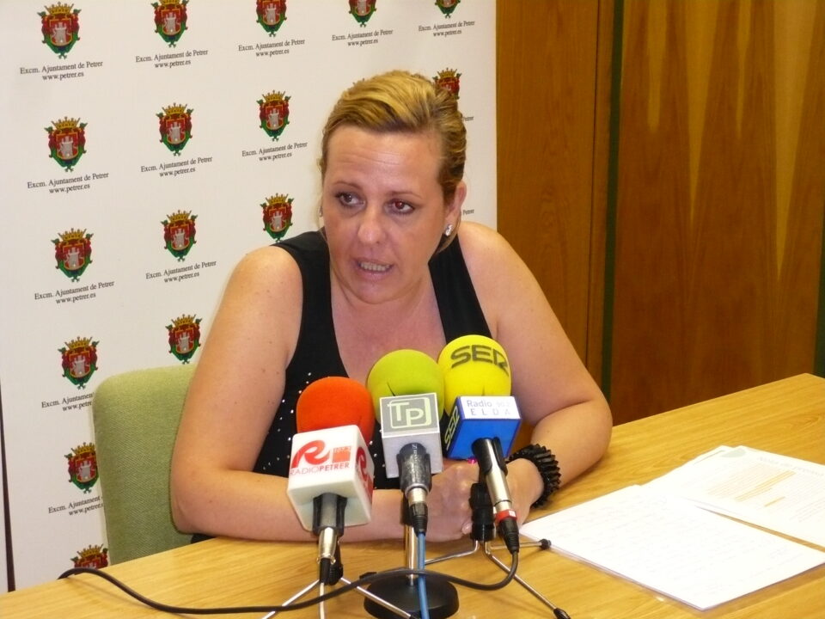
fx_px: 2050
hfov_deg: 22.8
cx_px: 412
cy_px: 310
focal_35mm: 86
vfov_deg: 17.2
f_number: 4.5
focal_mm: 14.3
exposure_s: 1/30
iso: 400
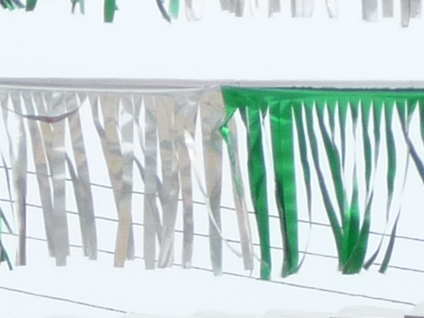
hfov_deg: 2.0
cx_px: -114
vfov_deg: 1.5
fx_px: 12307
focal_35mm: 1004
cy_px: 654
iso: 100
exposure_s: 1/320
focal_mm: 24.1
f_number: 4.8
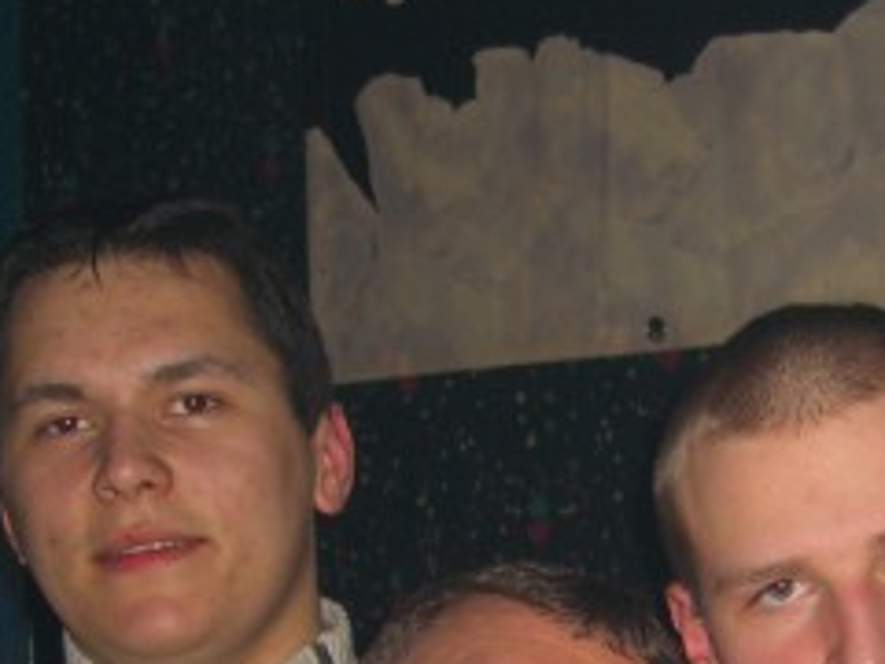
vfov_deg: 15.0
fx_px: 2429
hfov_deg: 20.5
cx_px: 638
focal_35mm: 95
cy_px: 808
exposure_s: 1/60
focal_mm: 7.9
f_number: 2.8
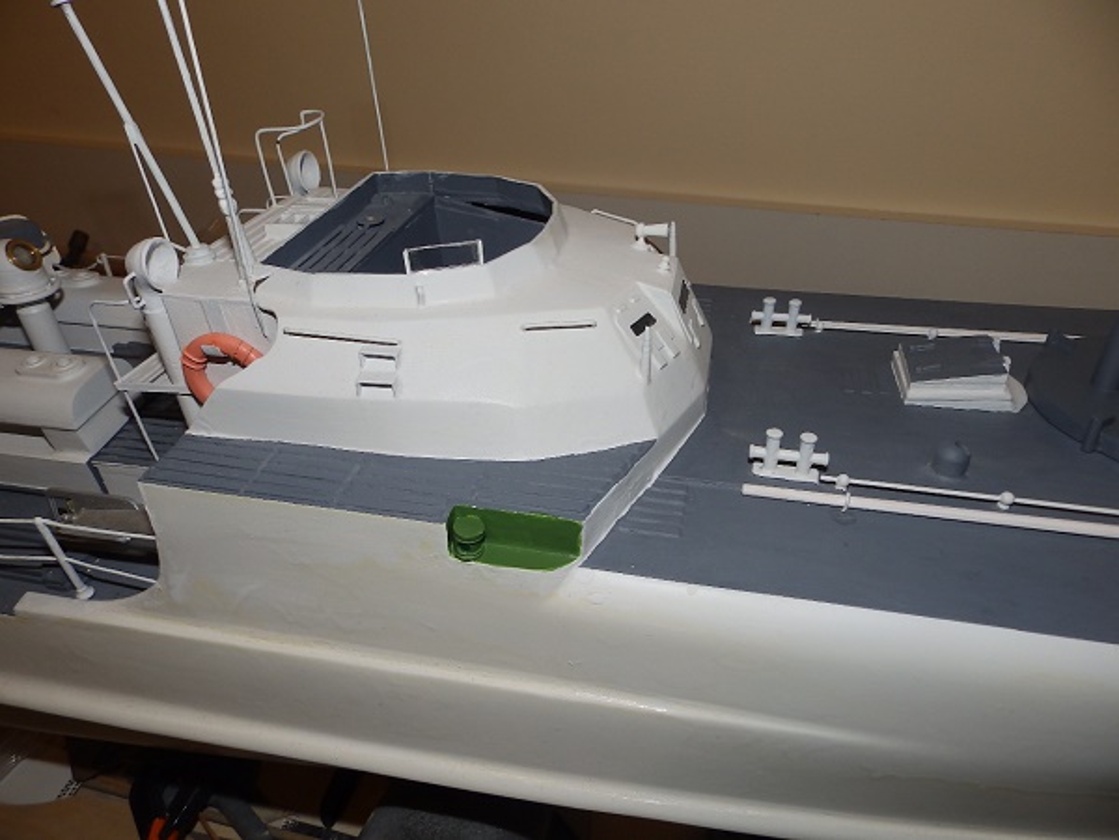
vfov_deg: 61.1
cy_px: 420
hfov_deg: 76.4
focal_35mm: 22
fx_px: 711
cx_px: 560
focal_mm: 4
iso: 125
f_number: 3.4
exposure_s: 1/50
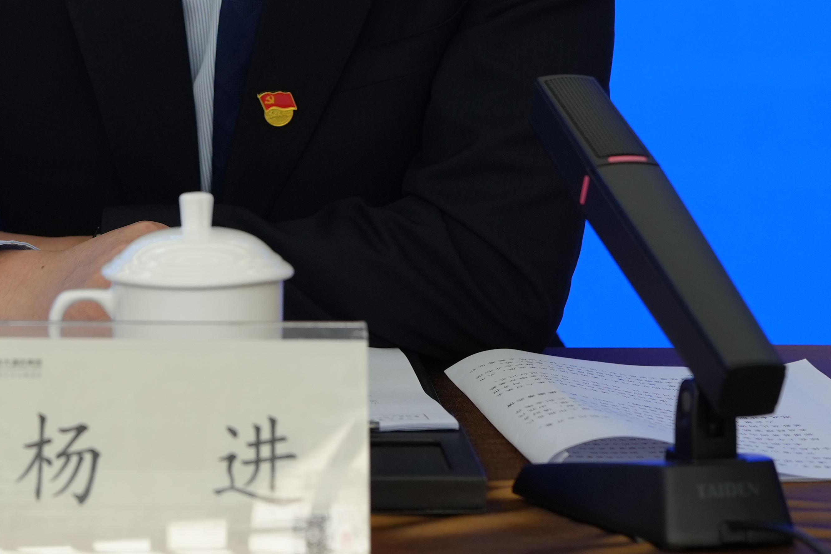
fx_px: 3047
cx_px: 207
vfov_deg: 10.3
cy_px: -17
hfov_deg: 15.5
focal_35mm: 132
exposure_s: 1/160
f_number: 4
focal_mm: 50
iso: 640
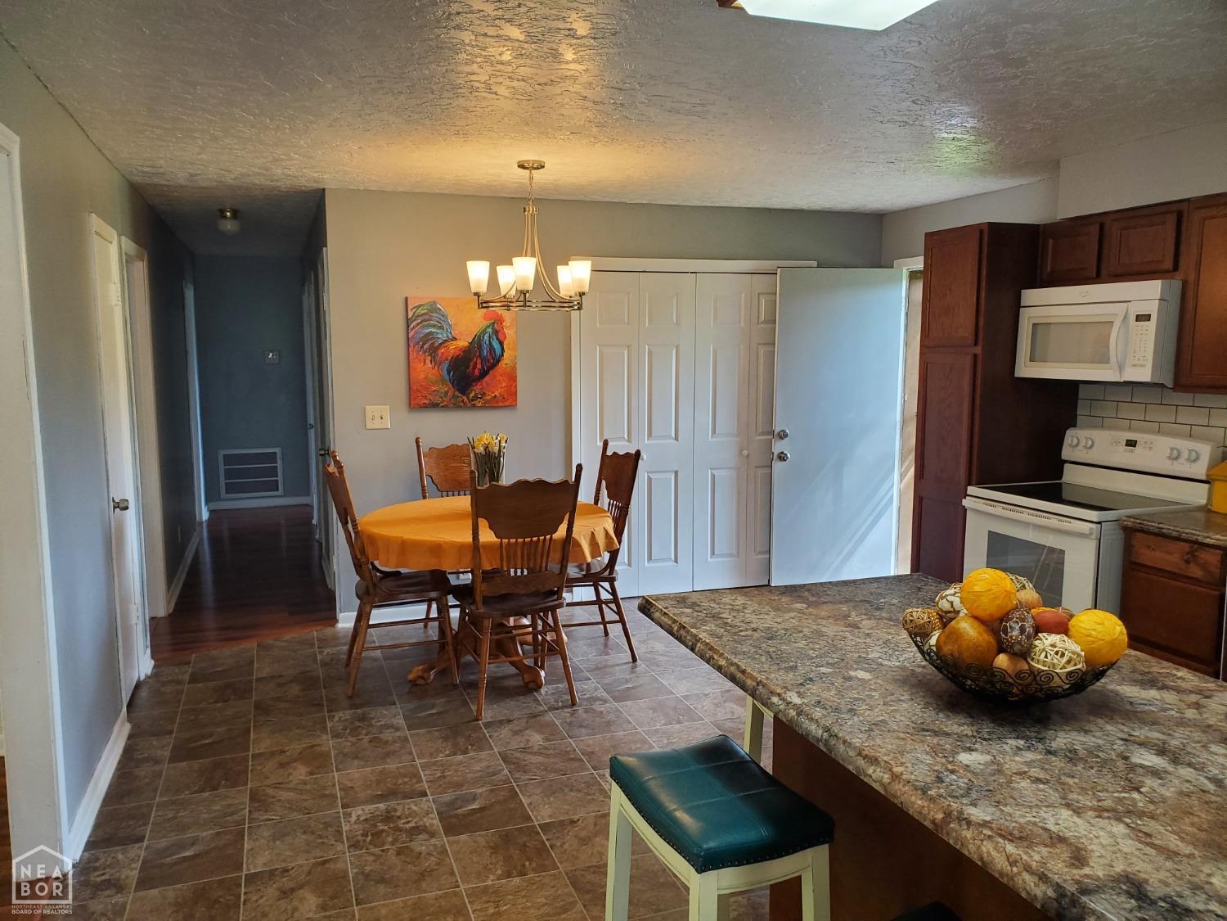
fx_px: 922
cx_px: 614
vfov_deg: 53.1
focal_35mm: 26
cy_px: 460
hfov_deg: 67.3
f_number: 2.4
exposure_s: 1/120
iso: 160
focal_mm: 4.3
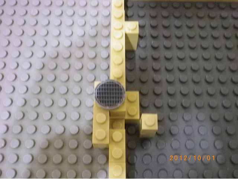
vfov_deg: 35.1
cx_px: 119
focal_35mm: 41
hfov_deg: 45.8
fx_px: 282
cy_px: 90
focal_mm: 7.3
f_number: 3.9
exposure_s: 1/6
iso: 800
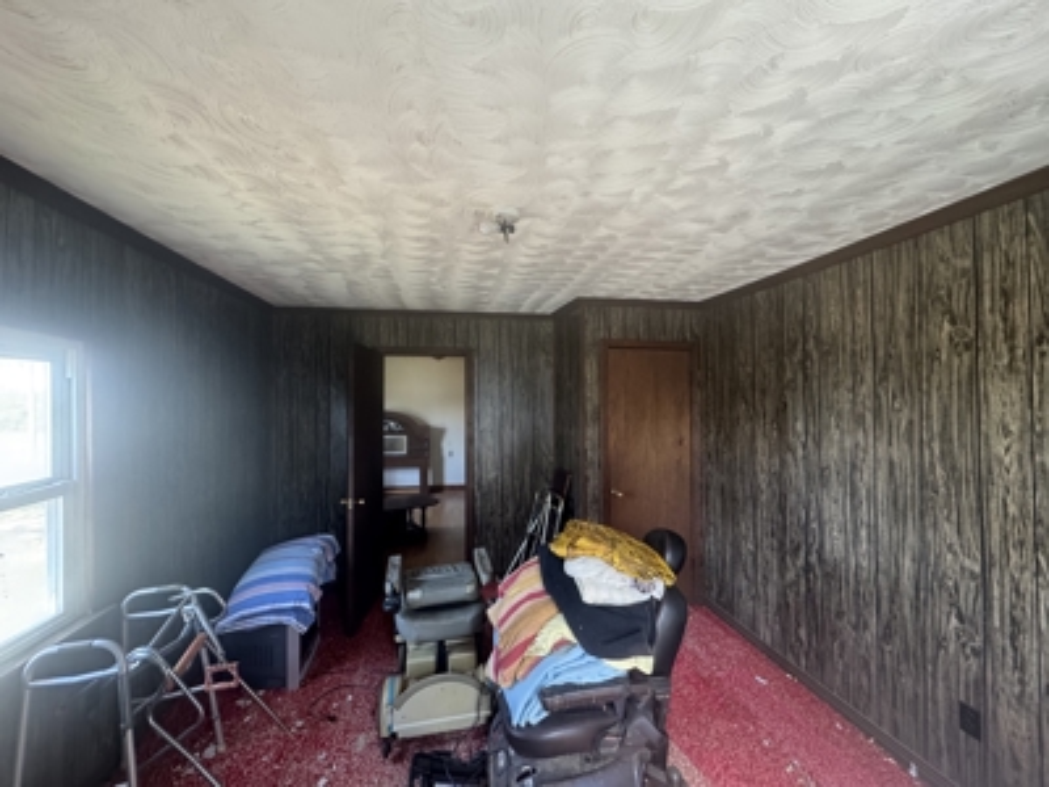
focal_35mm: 14
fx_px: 424
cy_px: 394
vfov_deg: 85.7
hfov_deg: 102.1
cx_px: 524
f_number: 2.2
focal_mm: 2.22
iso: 320
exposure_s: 1/68
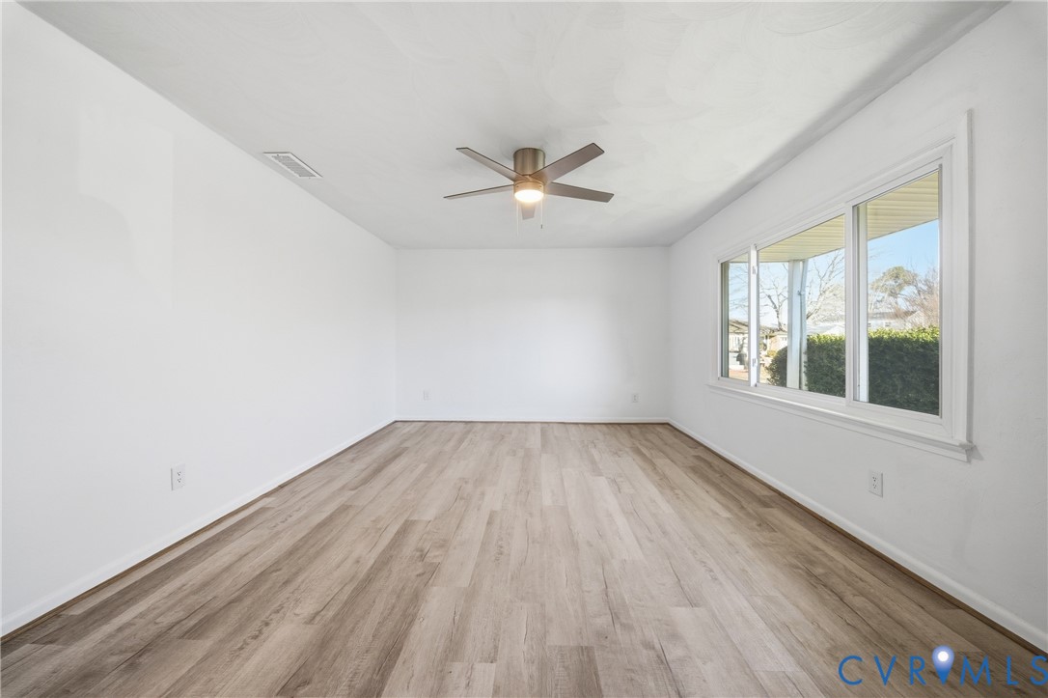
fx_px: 349
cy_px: 349
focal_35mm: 12
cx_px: 524
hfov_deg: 112.6
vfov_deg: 89.9
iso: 250
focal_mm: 12
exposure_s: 1/80
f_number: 8
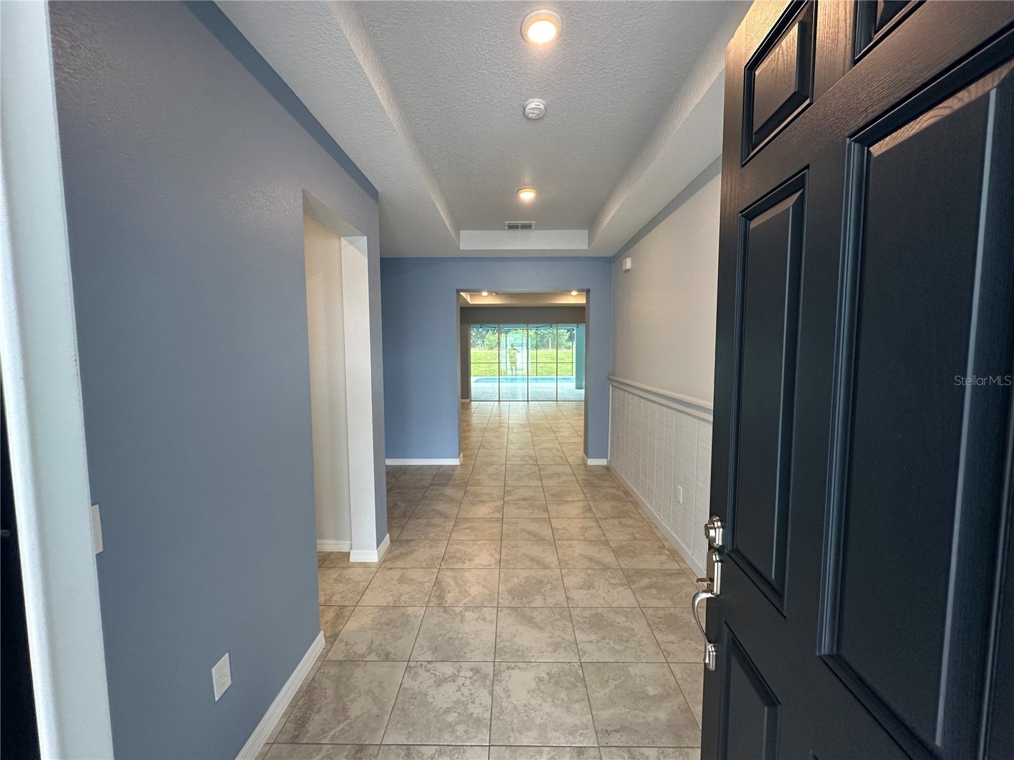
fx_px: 410
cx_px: 507
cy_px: 380
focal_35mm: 14
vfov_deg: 85.7
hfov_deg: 102.1
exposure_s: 1/120
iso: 160
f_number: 2.2
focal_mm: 2.22
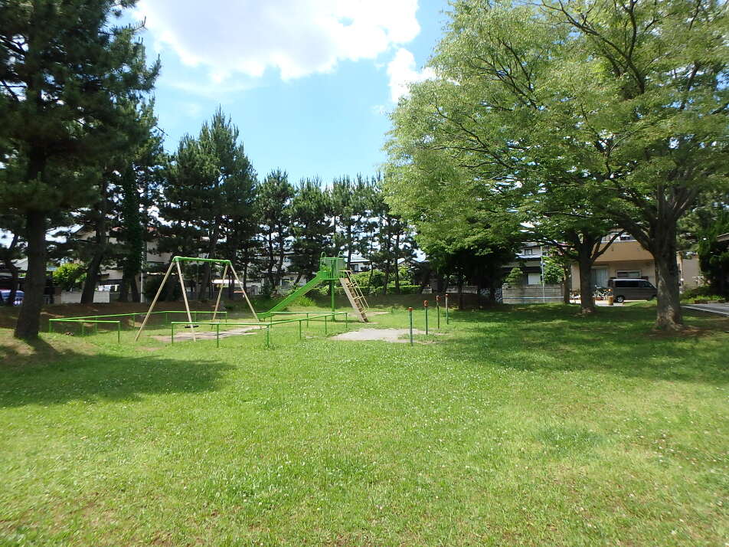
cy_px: 274
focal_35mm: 21
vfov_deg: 63.4
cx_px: 364
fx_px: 442
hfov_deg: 79.0
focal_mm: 3.7
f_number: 3.5
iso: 125
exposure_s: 1/800
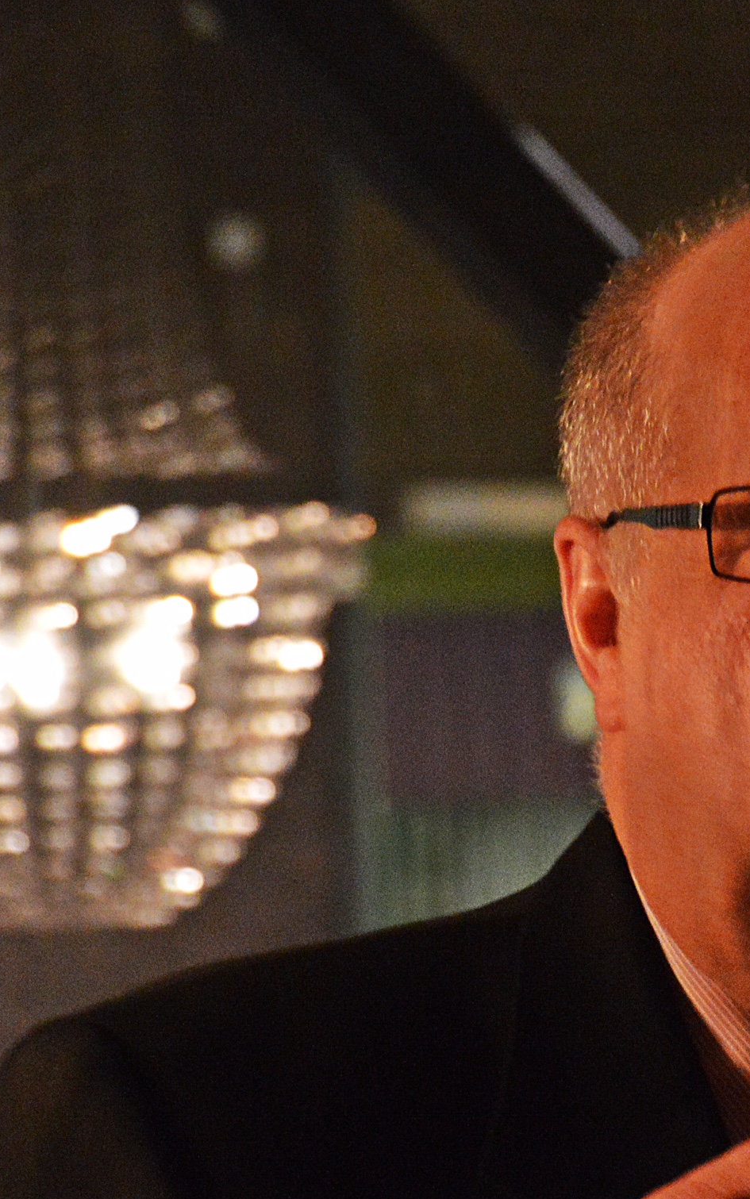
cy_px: 677
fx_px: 9937
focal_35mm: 304
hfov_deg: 4.3
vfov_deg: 6.9
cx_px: 1029
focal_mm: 100
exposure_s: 1/10
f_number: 6
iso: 3200
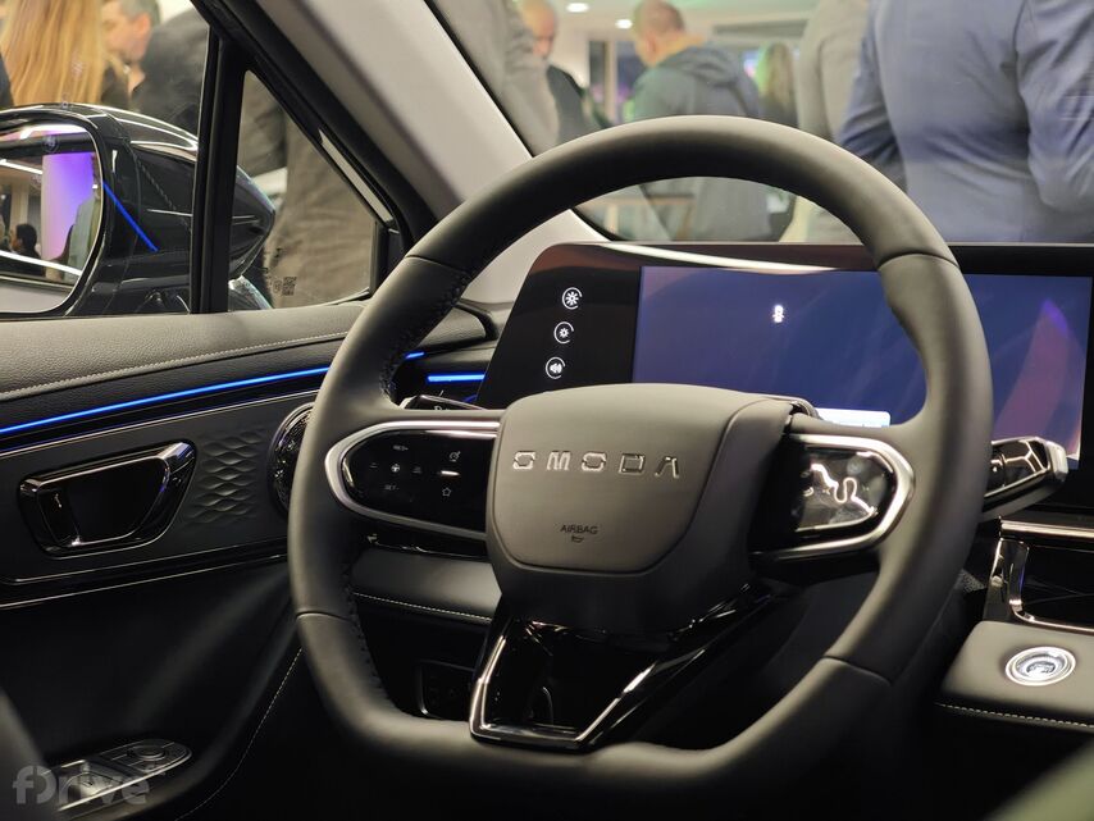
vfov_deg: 19.6
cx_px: 547
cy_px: 410
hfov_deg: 26.0
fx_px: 2371
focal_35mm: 75
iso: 1000
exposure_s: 1/25
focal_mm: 12.28
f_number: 1.8
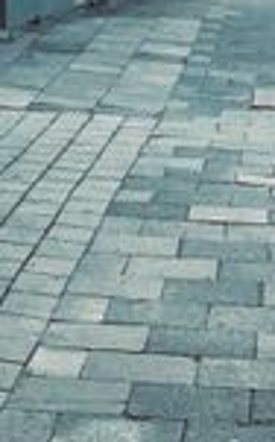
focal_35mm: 146
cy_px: -290
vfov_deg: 13.2
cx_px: -199
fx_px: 1756
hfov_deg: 8.6
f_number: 1.6
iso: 400
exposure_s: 1/60
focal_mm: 4.2
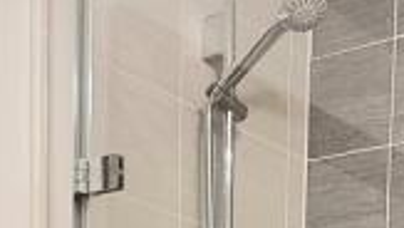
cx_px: 307
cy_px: 590
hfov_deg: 23.6
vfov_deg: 11.0
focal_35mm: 89
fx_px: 954
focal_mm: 2.2
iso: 320
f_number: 2.2
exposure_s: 1/60.2
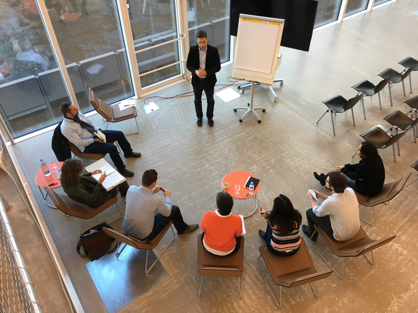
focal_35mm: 29
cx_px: 209
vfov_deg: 48.2
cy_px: 156
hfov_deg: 61.7
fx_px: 350
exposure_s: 1/33
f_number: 2.2
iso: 32
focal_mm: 4.15
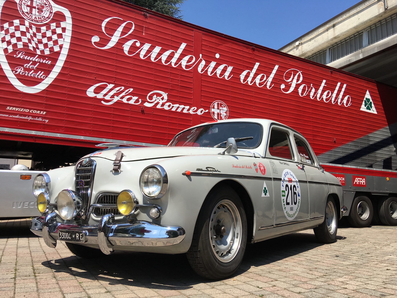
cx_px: 198
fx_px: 333
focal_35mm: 29
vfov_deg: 48.2
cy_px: 149
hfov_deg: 61.7
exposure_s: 1/1508
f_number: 2.2
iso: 25
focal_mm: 4.15
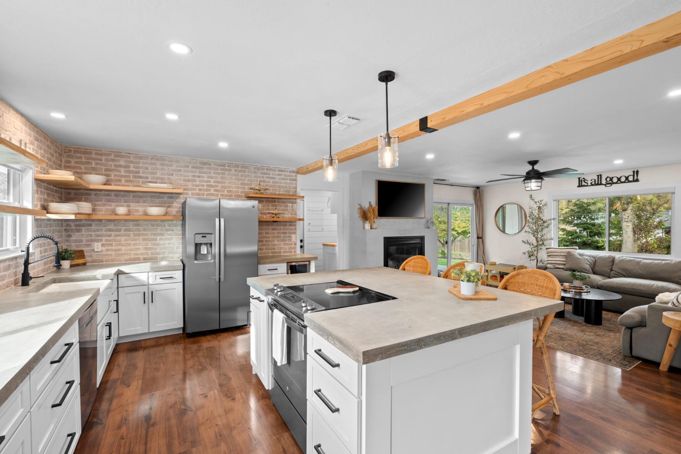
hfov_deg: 96.8
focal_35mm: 16
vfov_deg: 73.7
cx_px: 340
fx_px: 303
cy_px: 227
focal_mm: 16
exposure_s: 1/1.67
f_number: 9
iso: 200
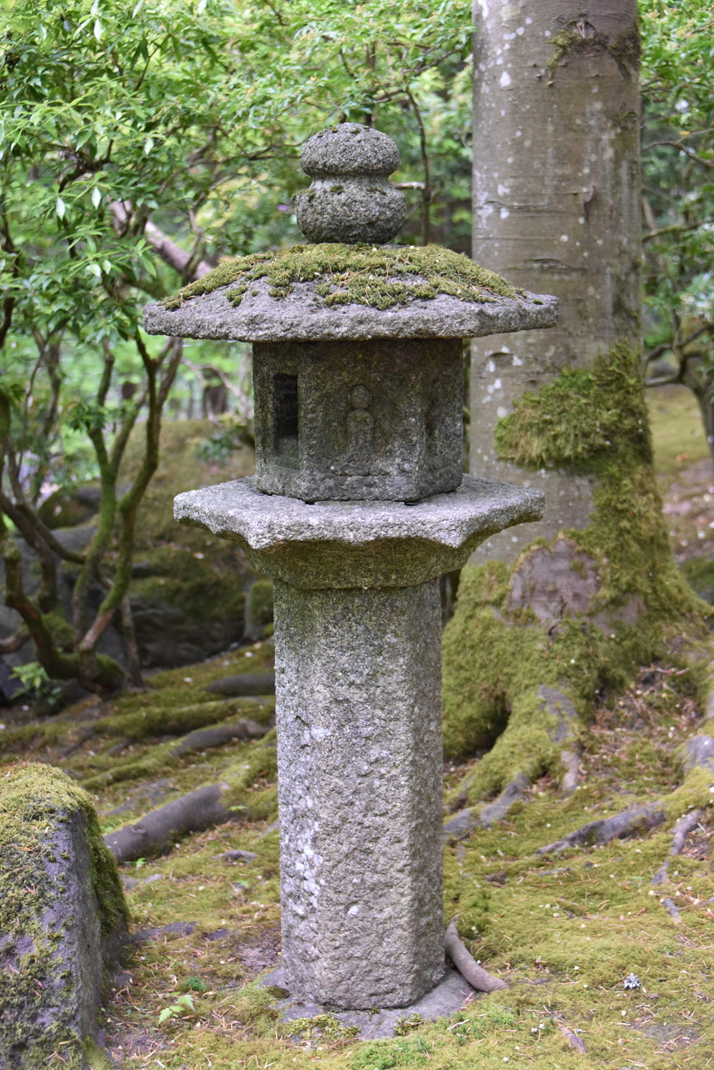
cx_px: 357
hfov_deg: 21.9
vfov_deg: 32.4
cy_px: 535
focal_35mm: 62
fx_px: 1843
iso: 4500
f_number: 4.8
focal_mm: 62
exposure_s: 1/125
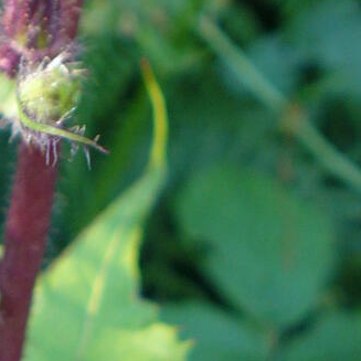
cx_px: 145
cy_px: -315
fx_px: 1652
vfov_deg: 11.5
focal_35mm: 140
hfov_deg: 12.5
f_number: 2.8
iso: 100
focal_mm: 6
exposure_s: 1/60
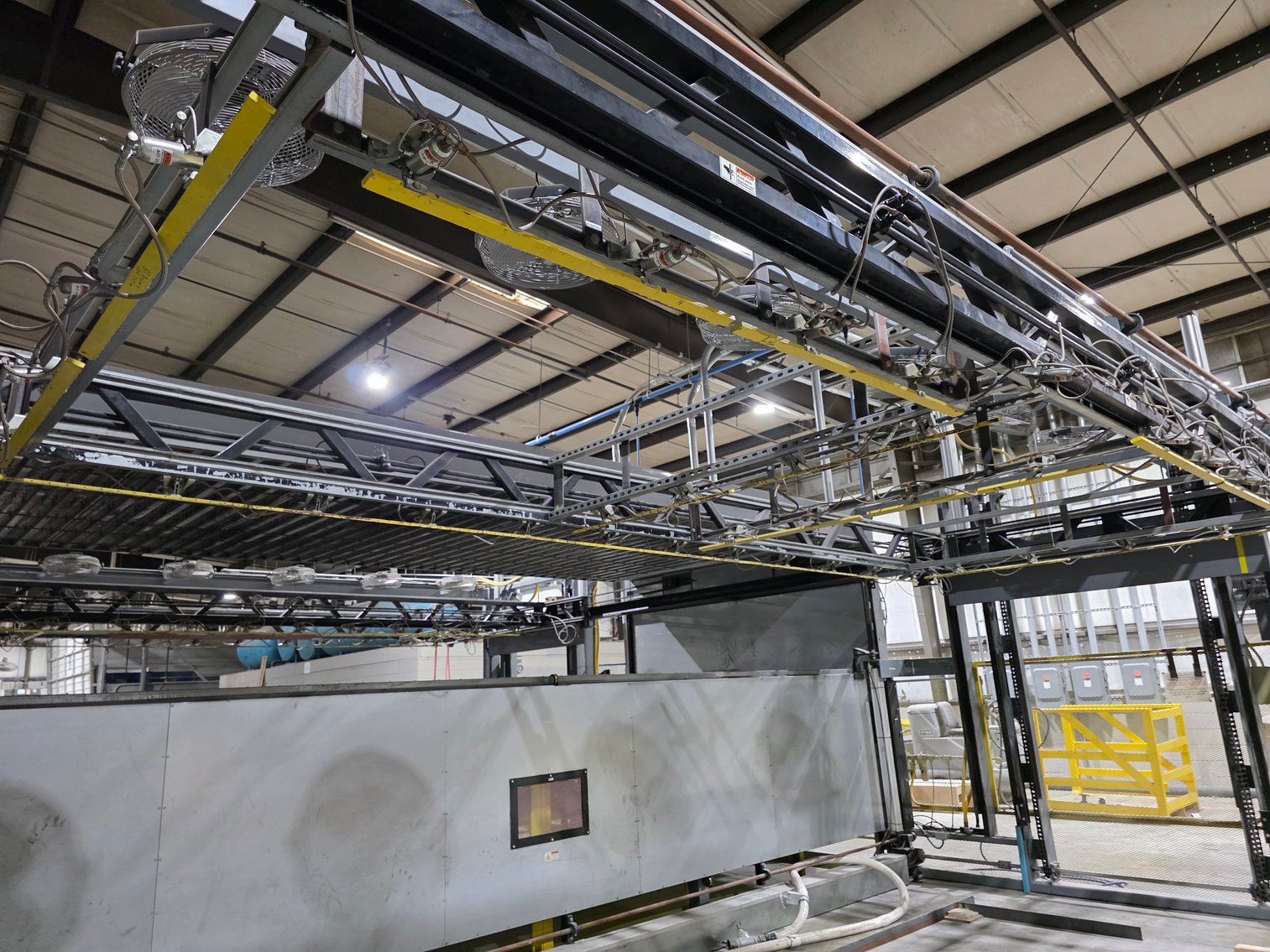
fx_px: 844
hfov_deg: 73.9
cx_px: 635
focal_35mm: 23
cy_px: 476
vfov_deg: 58.9
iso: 1000
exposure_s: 1/120
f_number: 1.7
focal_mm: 6.3
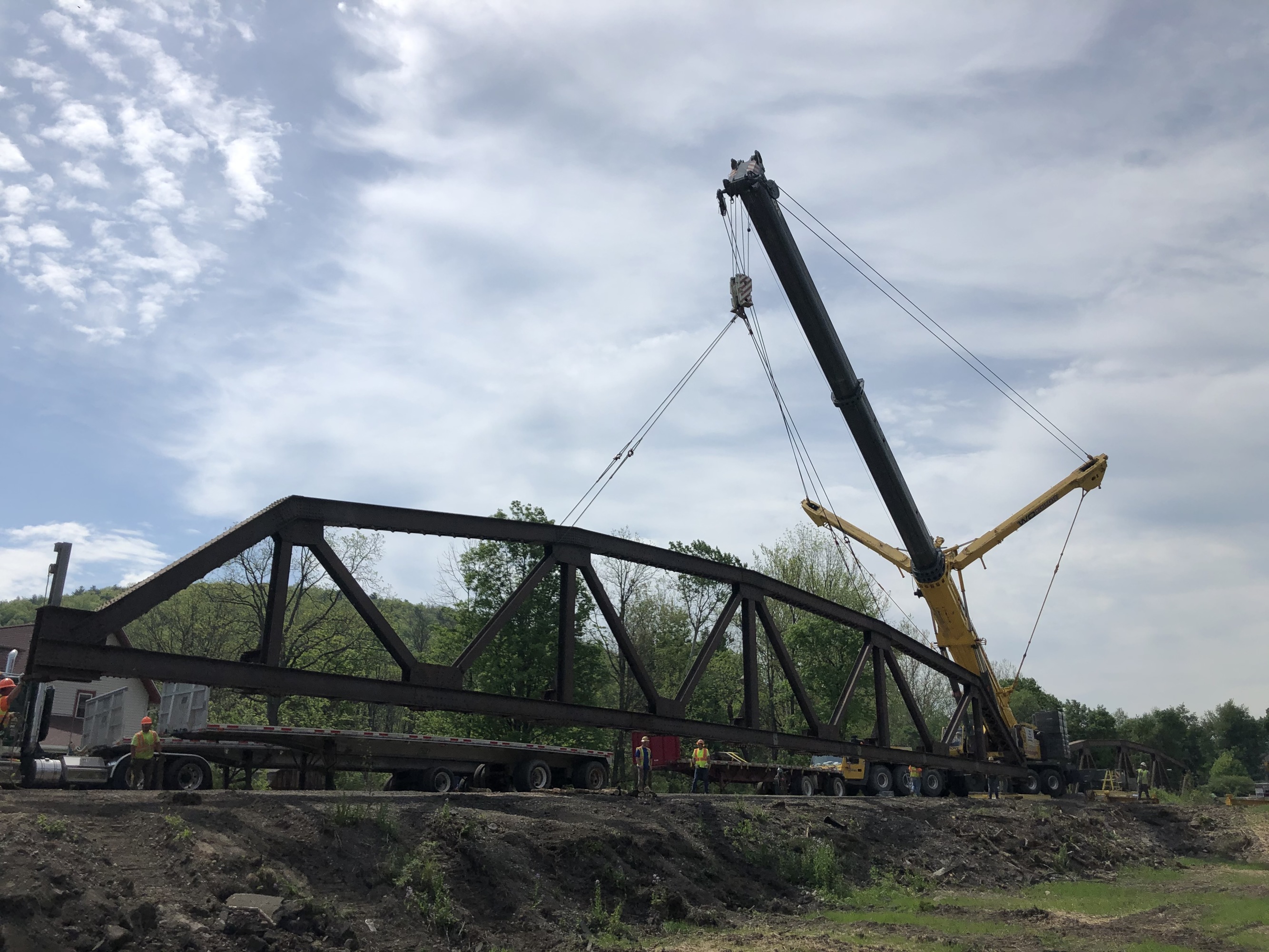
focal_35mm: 28
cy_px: 476
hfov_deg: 63.4
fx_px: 1026
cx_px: 634
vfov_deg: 49.7
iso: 20
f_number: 1.8
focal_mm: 3.99
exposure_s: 1/6944
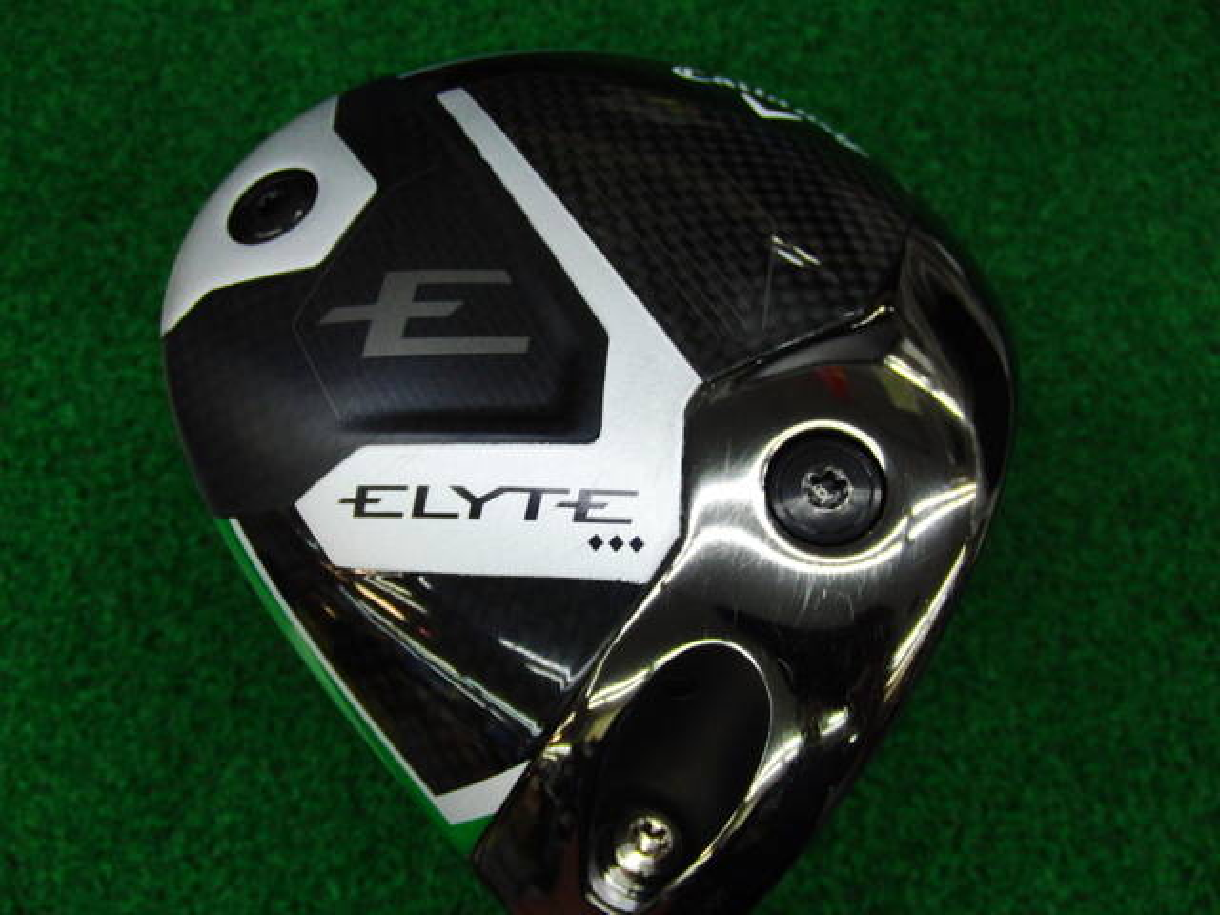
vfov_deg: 38.7
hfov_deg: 50.1
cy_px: 458
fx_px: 1304
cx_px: 610
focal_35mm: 37
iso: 250
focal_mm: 6.42
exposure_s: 1/80
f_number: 3.6
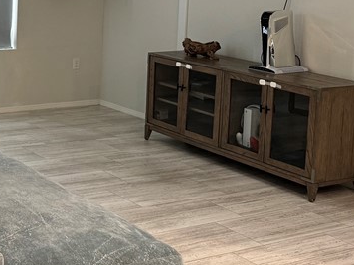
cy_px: 6
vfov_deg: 20.7
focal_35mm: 69
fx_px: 706
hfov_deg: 25.5
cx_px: -63
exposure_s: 1/60
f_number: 1.78
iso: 250
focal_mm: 6.76
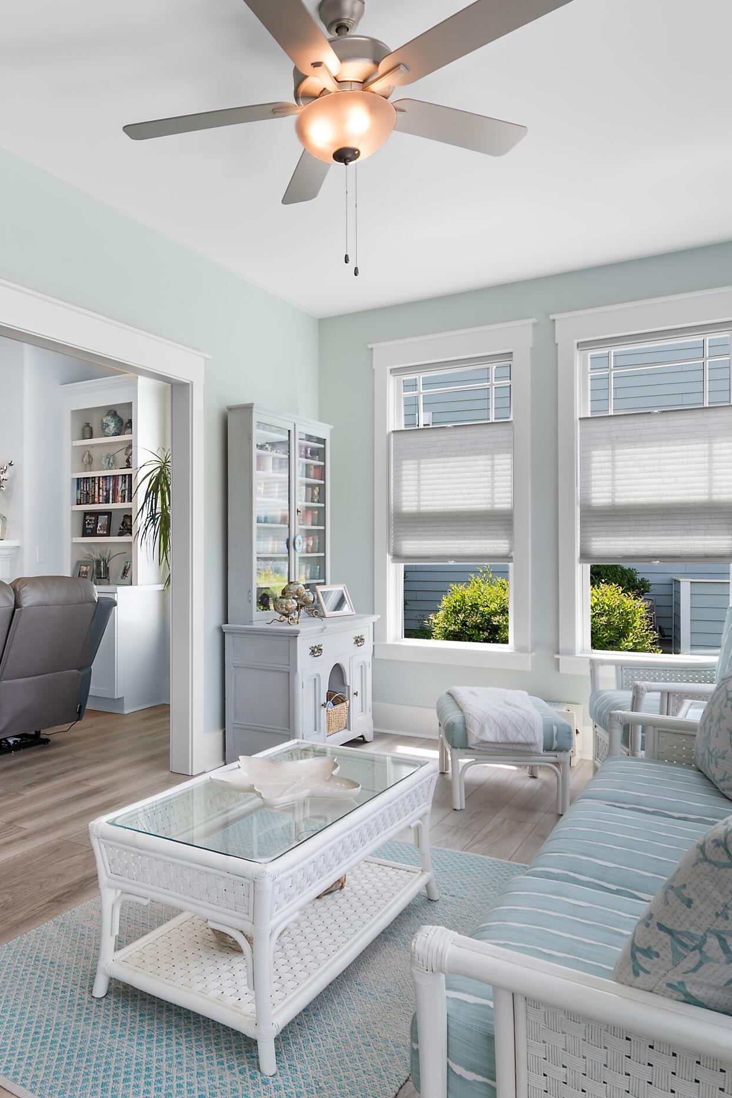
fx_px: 732
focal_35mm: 24
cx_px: 247
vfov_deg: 73.7
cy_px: 539
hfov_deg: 52.2
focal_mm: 10
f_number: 4.5
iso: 100
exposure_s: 1/30
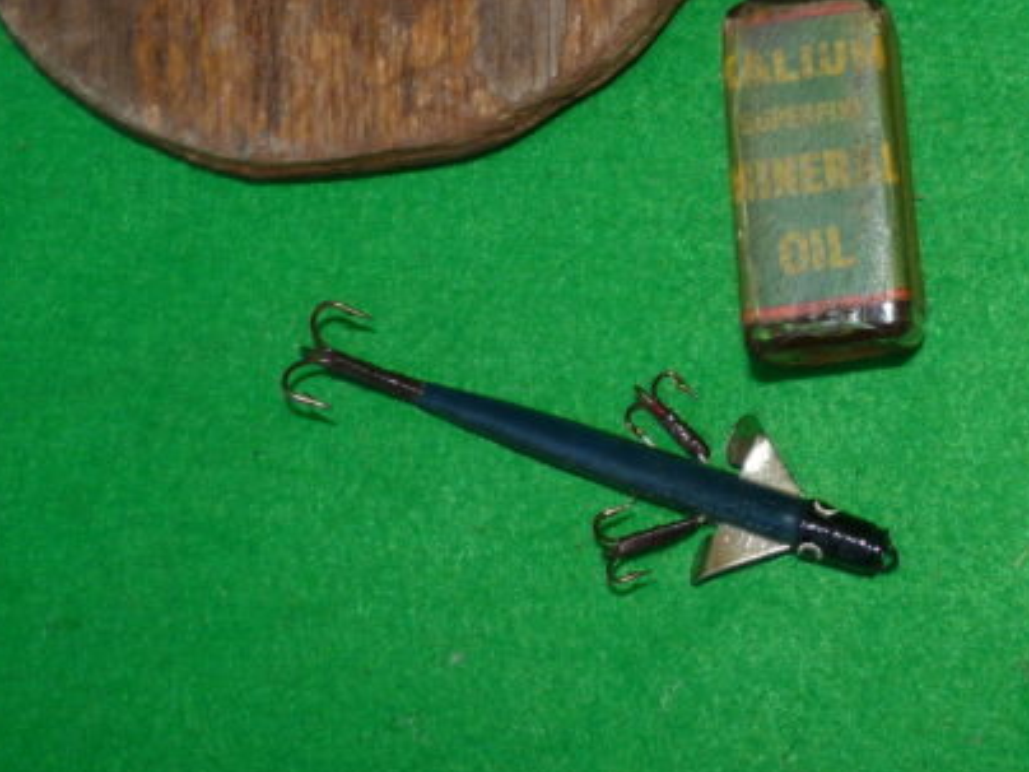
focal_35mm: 71
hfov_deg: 25.3
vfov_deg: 20.1
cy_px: -5
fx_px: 2111
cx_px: 1146
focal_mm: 4.9
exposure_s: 1/30
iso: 100
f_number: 4
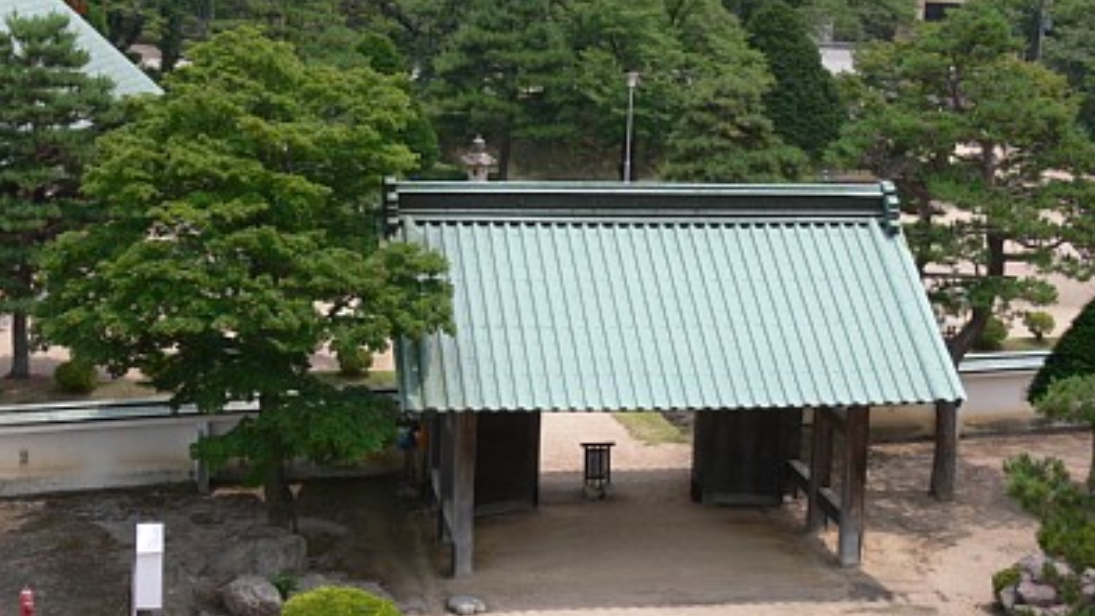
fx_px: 1771
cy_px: 254
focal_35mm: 61
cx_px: 549
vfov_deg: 19.7
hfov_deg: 34.4
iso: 80
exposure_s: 1/250
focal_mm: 11.6
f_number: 5.6
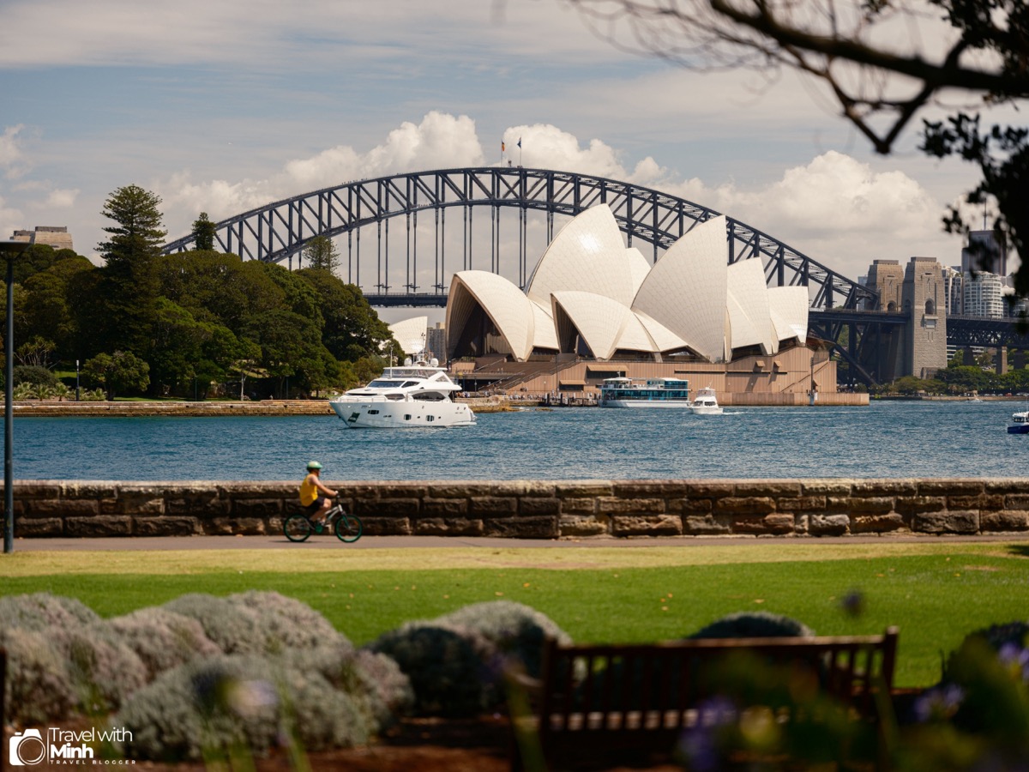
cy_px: 386
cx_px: 514
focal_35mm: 87
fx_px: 2586
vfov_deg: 17.0
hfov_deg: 22.5
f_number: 2
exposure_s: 1/200
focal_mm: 110
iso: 320
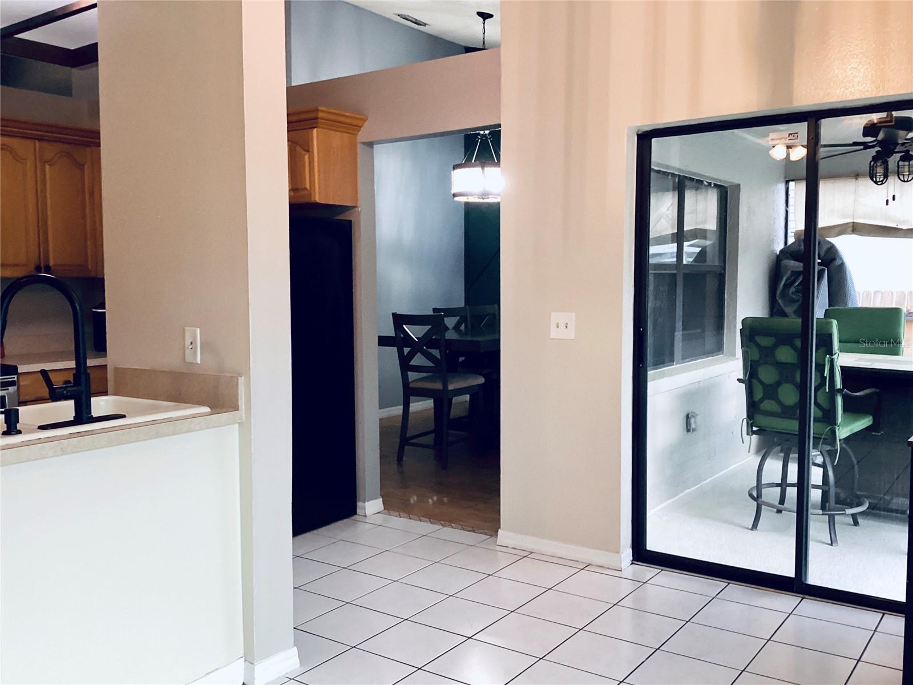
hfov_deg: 58.4
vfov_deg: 45.4
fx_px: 818
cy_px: 342
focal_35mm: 31
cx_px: 456
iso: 200
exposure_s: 1/60
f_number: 2.4
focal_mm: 3.3
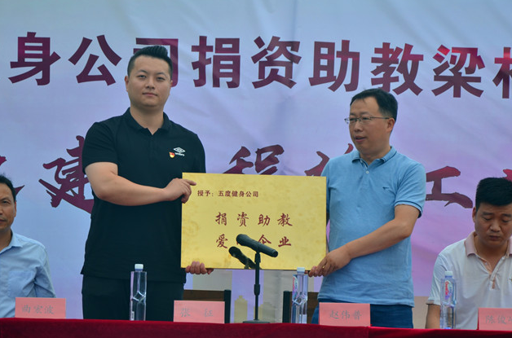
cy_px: 148
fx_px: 2846
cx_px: 258
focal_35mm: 201
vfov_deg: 6.8
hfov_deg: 10.3
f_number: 5.6
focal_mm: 105
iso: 200
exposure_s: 1/500
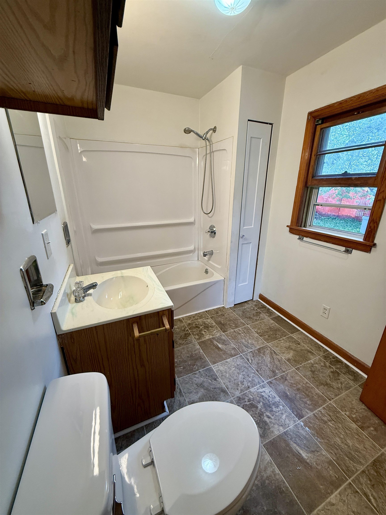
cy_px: 258
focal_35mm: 14
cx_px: 193
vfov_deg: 102.1
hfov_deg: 85.7
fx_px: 208
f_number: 2.2
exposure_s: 1/120
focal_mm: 2.22
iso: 250
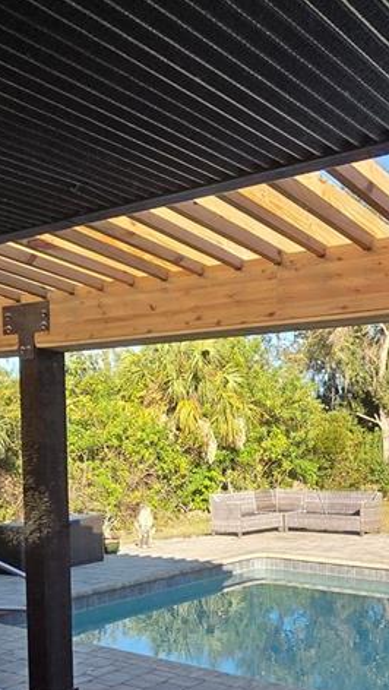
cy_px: 477
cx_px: 347
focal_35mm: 36
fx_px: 659
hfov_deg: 31.4
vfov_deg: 53.8
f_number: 2.2
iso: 100
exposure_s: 1/719
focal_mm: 2.2
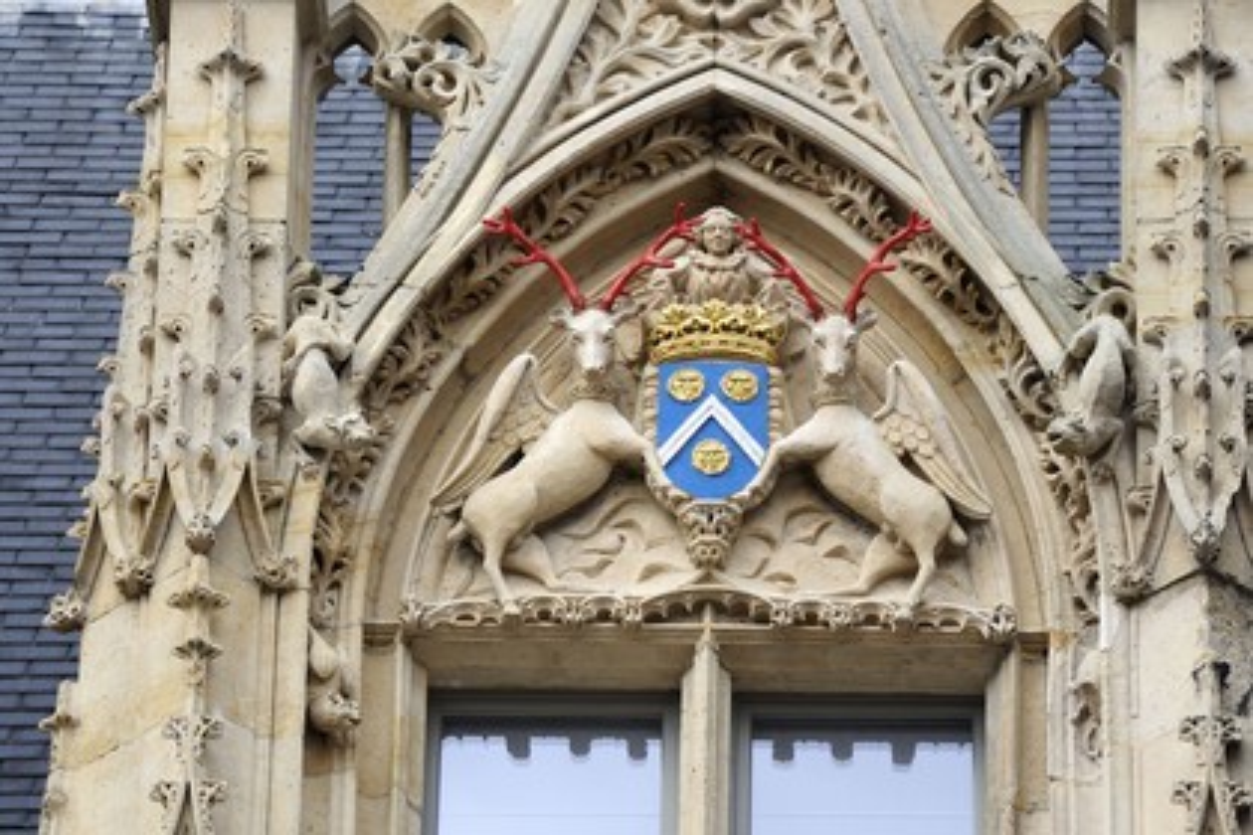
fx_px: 6961
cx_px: 626
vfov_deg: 6.9
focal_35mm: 200
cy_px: 418
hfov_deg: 10.3
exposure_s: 1/160
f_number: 8
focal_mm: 200
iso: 200
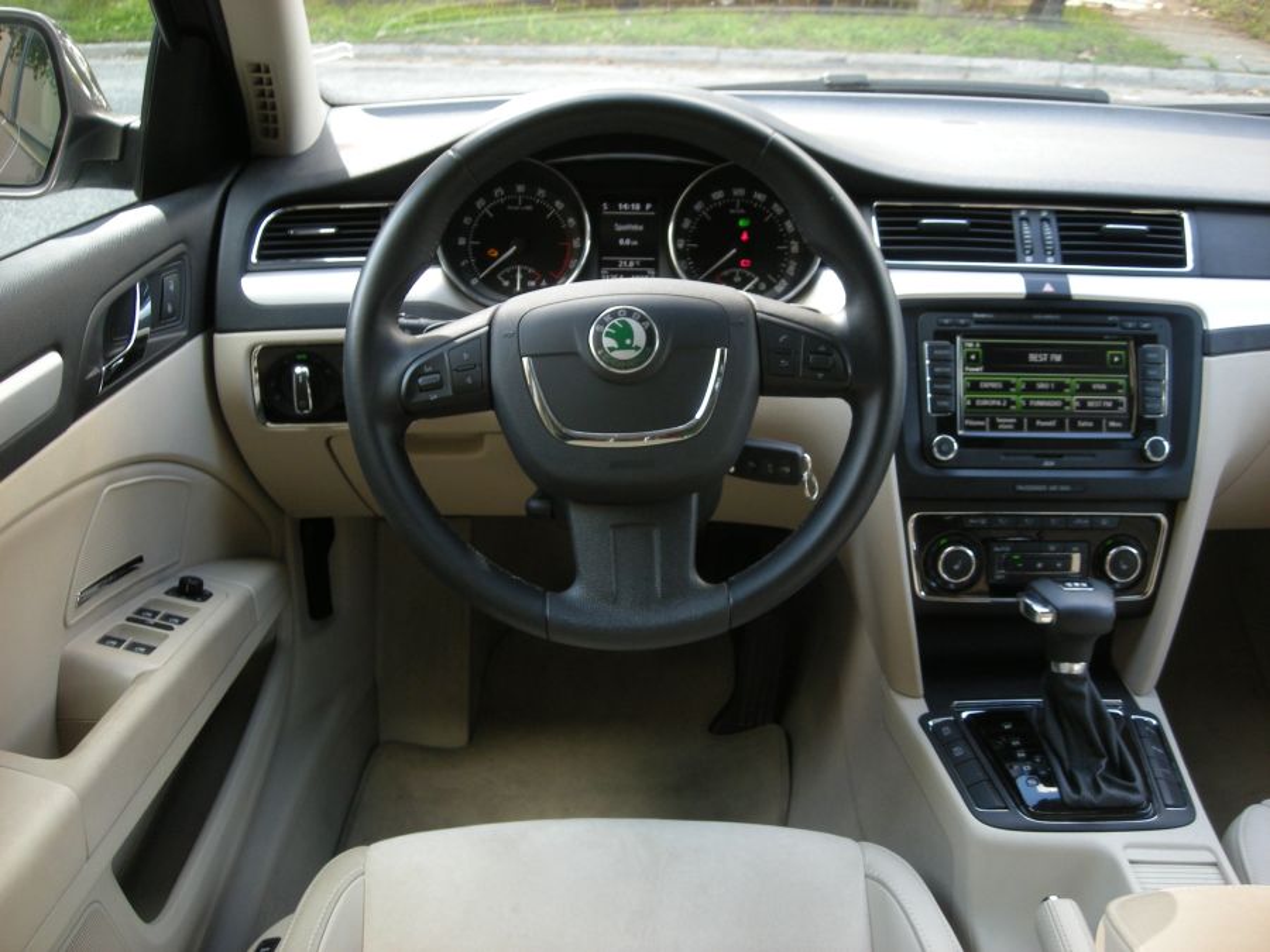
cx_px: 635
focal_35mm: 35
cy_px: 476
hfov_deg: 52.6
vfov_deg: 40.7
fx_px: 1284
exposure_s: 1/59.8
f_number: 2.8
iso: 110
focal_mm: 5.7
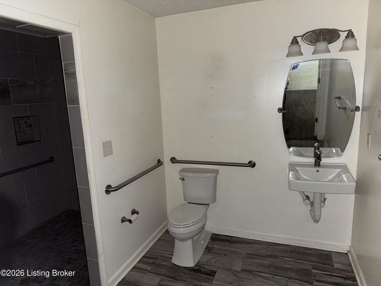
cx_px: 190
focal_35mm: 24
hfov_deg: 71.6
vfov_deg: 56.8
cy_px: 143
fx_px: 264
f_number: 1.78
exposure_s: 1/4
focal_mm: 6.76
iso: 50
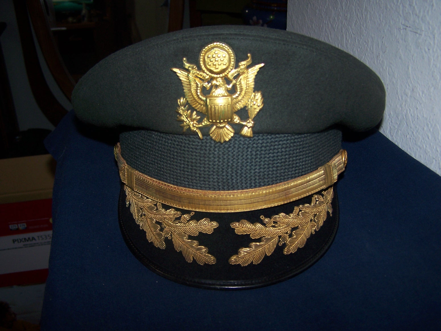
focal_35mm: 38
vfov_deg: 37.7
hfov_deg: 49.0
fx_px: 484
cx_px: 220
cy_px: 166
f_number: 2.8
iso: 80
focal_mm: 6.3
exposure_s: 1/60
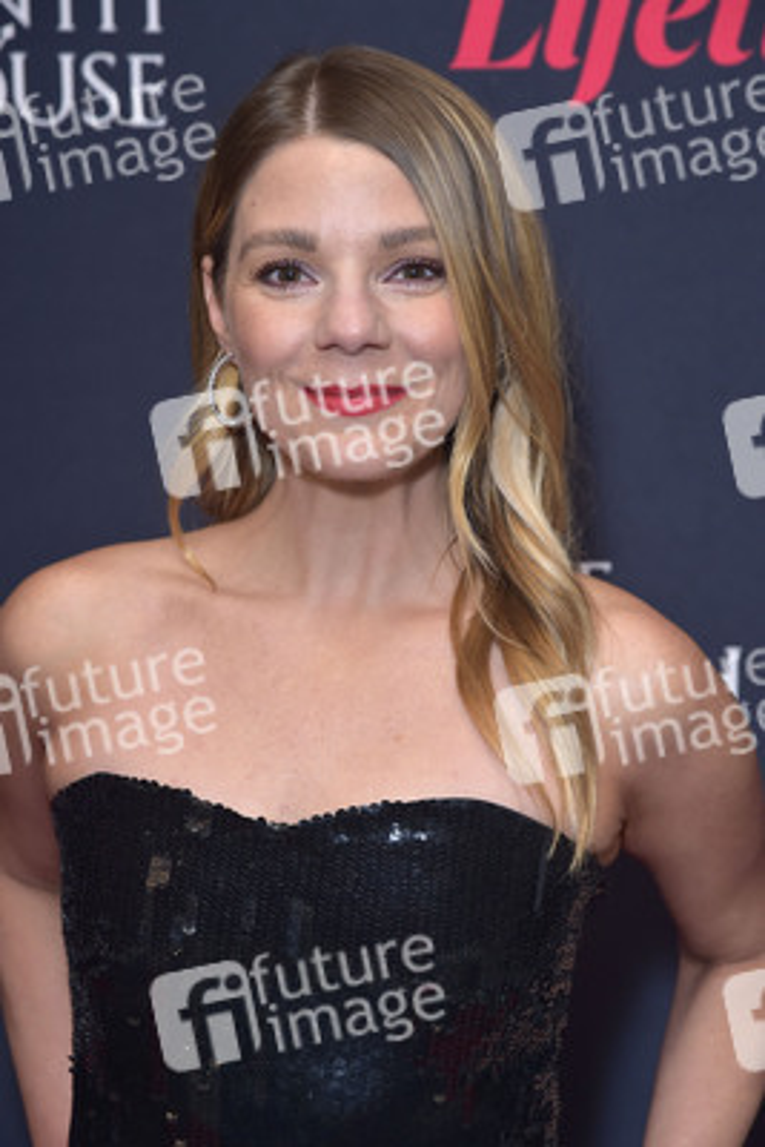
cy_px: 574
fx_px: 3344
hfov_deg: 13.1
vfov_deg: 19.4
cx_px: 382
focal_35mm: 105
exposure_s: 1/250
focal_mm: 105
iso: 1000
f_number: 6.3
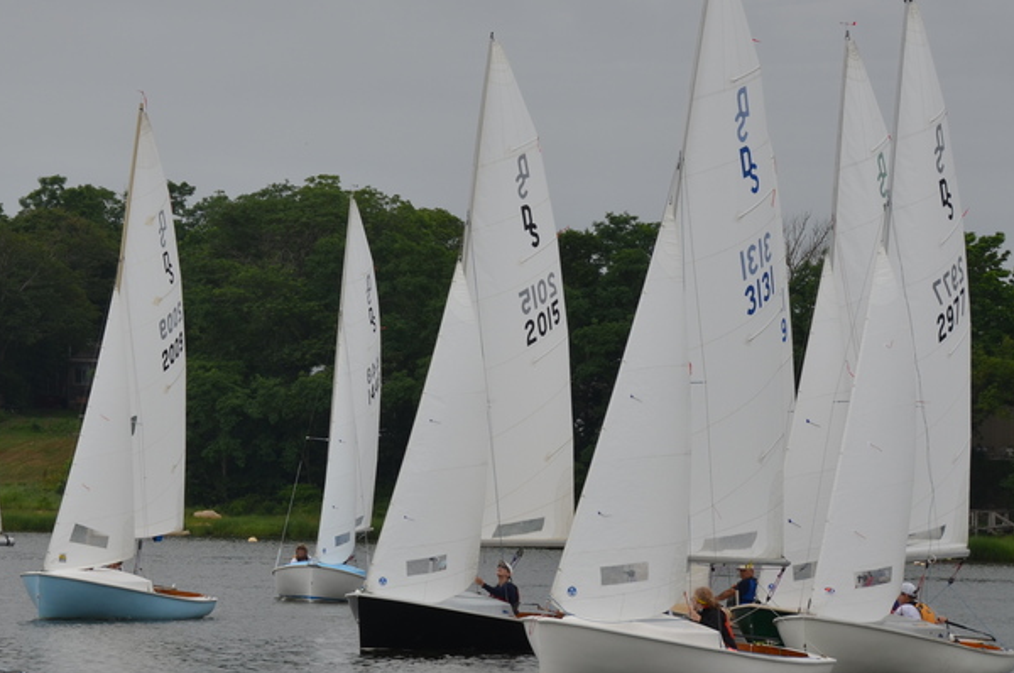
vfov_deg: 7.1
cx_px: 303
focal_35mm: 192
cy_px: 271
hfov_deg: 10.7
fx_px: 5395
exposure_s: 1/250
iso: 110
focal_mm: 75
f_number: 8
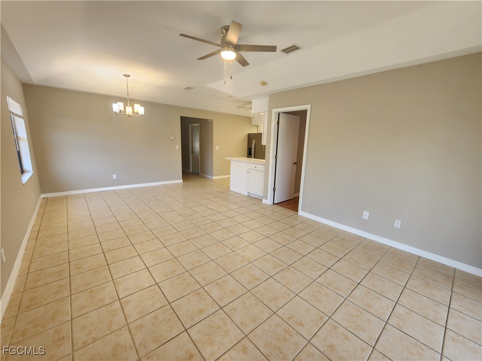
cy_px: 180
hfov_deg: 106.2
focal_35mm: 13
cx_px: 241
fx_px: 181
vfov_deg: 89.9
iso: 160
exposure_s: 1/60
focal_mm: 2.2
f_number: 2.2
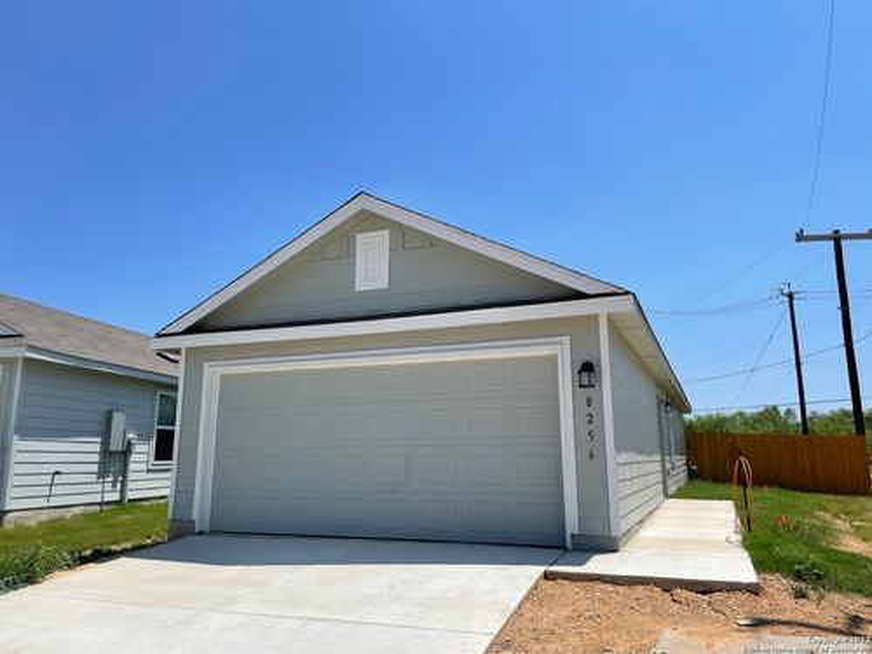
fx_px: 655
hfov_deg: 67.3
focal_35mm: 26
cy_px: 327
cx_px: 436
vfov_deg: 53.1
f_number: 1.6
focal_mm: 4.2
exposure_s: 1/5556
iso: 32
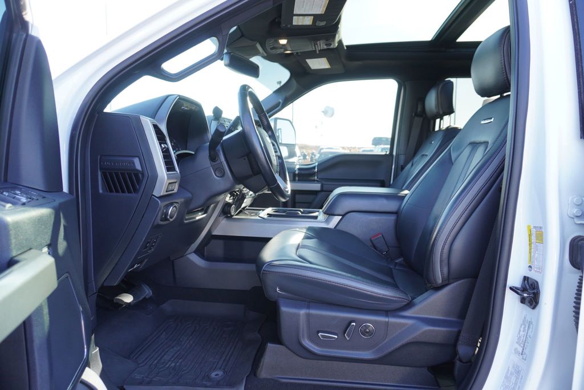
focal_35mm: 24
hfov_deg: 73.7
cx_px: 292
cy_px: 195
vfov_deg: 53.2
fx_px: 390
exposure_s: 1/60
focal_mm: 16
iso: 125
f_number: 4
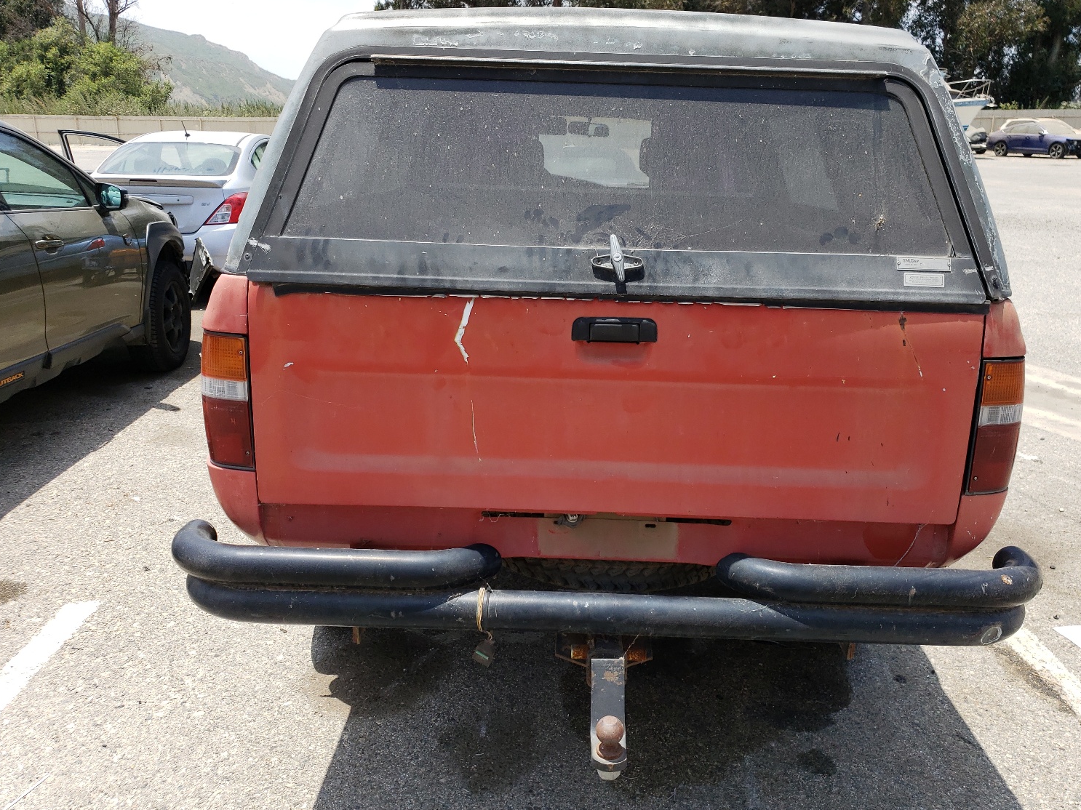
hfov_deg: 63.4
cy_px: 394
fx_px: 874
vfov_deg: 49.7
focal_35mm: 28
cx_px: 571
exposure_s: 1/2000
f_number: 1.5
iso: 50
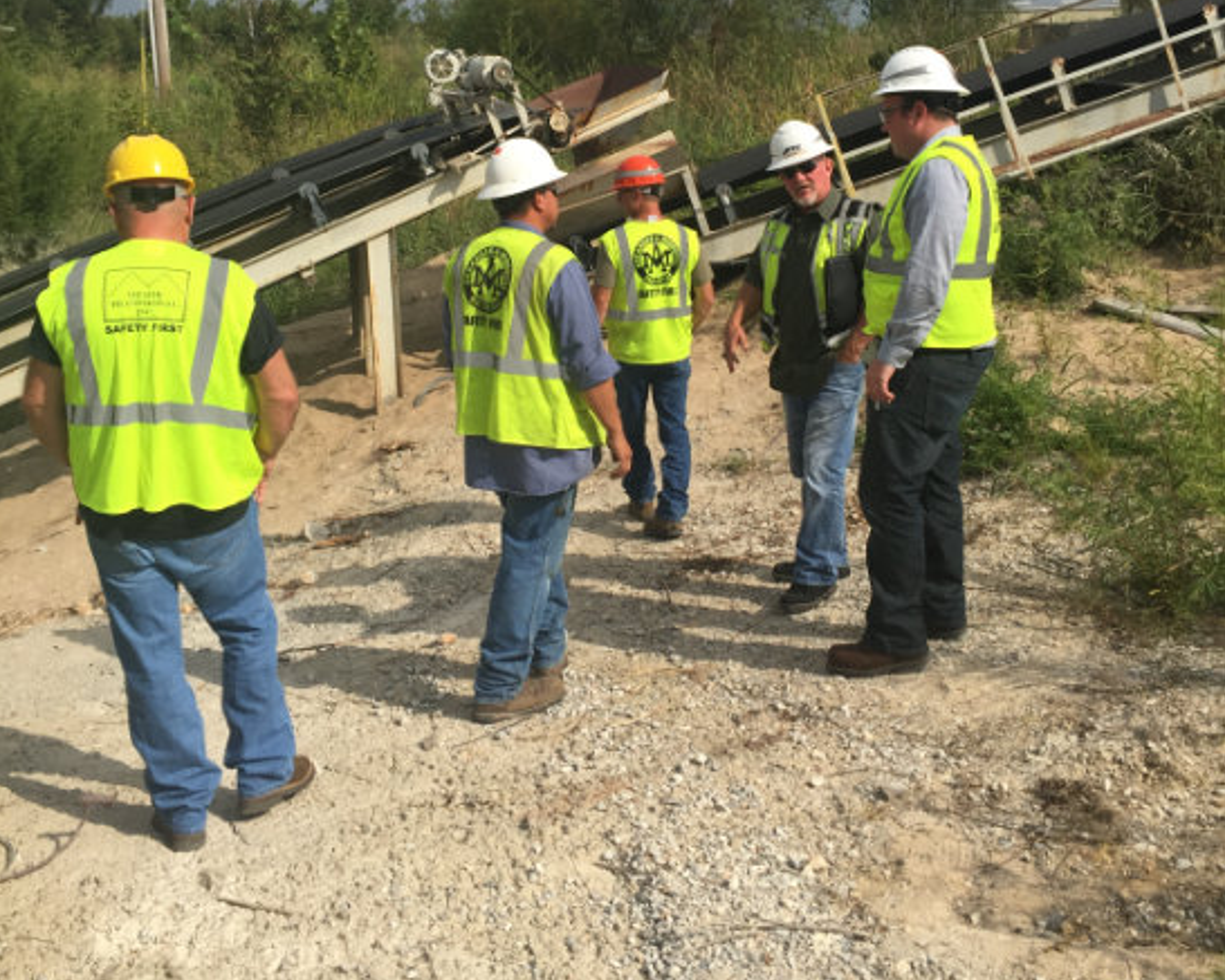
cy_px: 302
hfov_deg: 47.9
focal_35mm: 38
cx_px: 610
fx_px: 1378
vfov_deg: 38.6
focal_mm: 4.2
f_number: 2.2
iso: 32
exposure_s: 1/2825
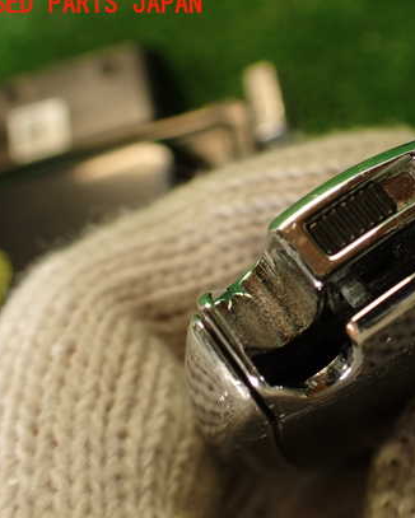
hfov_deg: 31.6
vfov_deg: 40.3
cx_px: 353
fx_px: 706
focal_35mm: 46
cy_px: 275
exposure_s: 1/50
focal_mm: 5.79
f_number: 2.4
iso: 200
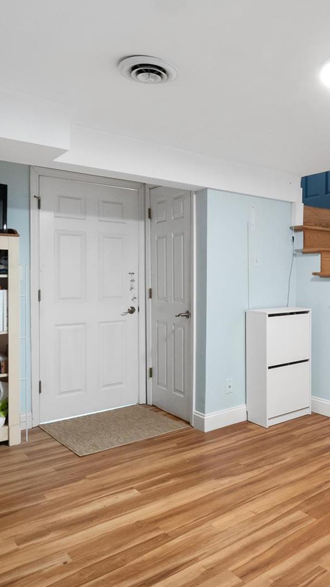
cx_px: 322
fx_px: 451
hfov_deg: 36.5
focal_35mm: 29
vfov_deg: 66.1
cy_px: 294
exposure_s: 1/1.25
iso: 400
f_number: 8
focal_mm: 9
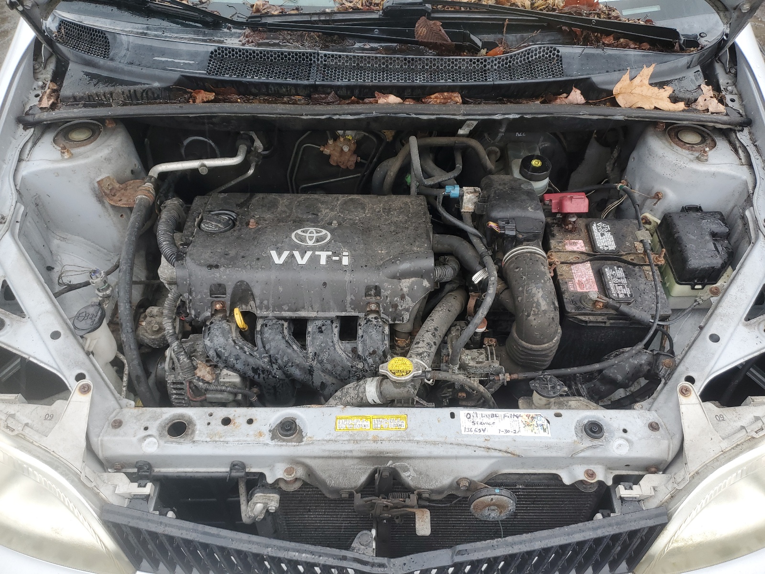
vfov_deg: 53.1
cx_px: 382
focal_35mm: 26
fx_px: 575
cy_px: 287
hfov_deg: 67.3
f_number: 1.5
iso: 50
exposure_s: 1/133
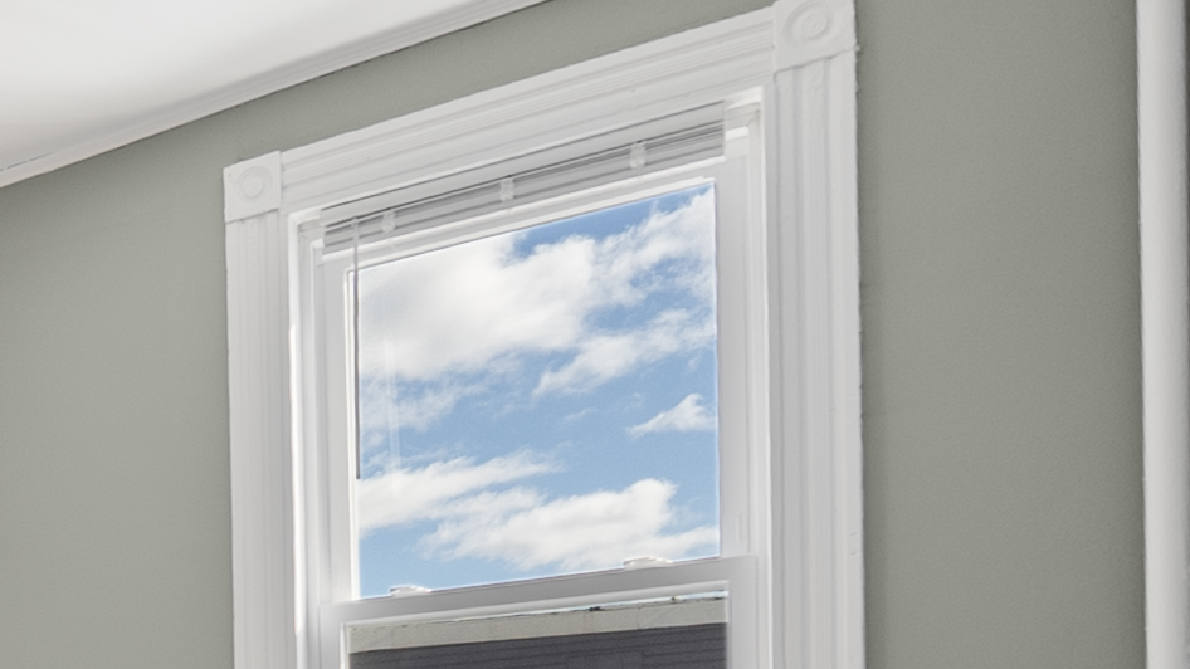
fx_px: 1451
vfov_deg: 22.6
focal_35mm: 46
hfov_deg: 33.3
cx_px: -341
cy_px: 913
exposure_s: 1/80
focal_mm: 10
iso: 500
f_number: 4
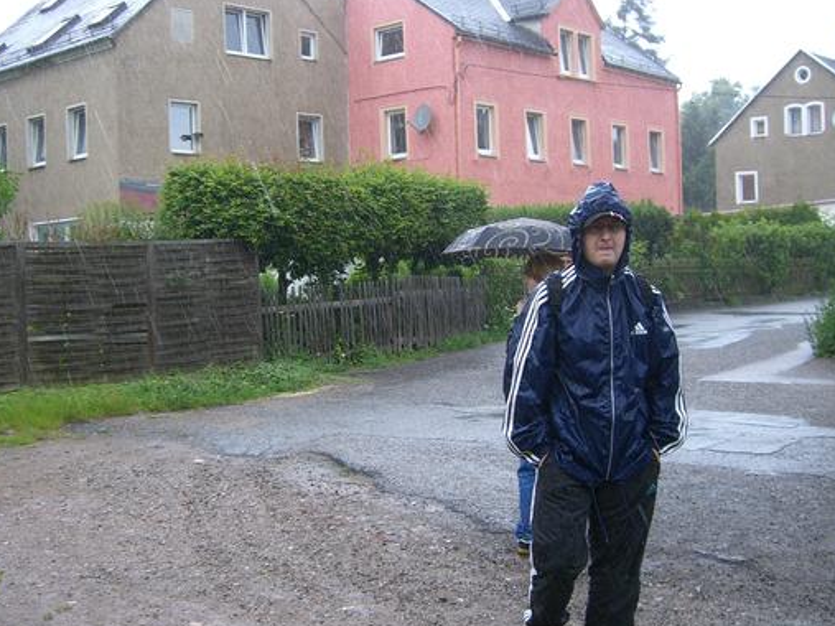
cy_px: 331
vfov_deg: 30.2
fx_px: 1158
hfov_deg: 39.7
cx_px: 428
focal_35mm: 48
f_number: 2.7
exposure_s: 1/160
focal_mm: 6.2
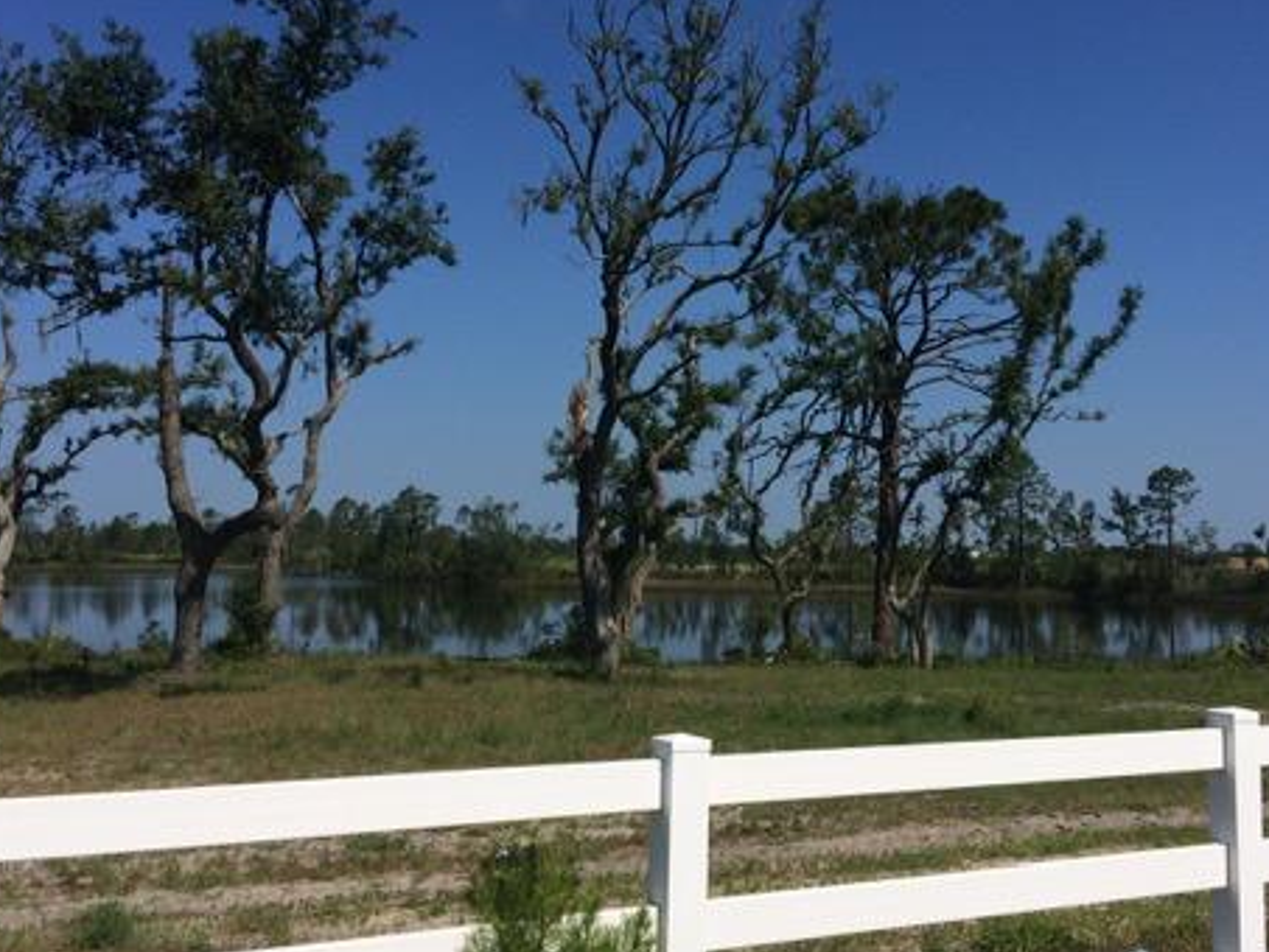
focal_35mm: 41
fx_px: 1503
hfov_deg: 45.7
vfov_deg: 35.1
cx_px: 675
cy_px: 423
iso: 32
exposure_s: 1/4566
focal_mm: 4.15
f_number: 2.2
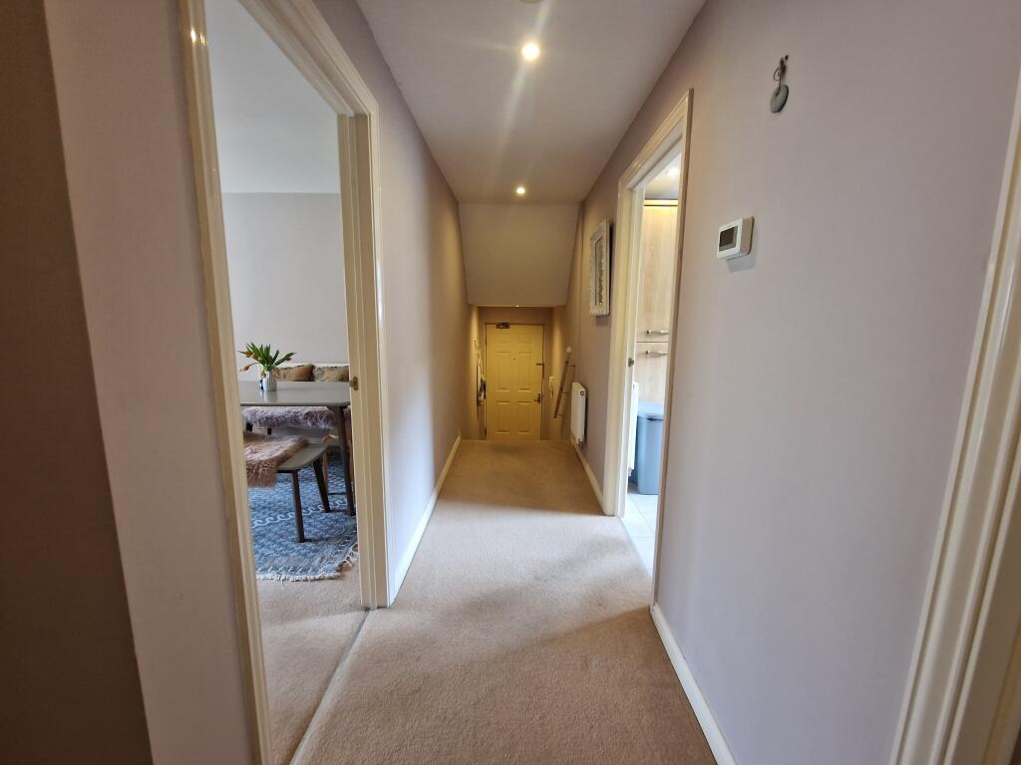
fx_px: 383
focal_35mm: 13
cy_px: 382
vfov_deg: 89.9
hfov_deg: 106.2
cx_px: 510
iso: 500
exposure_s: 1/33
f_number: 2.2
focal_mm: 2.2
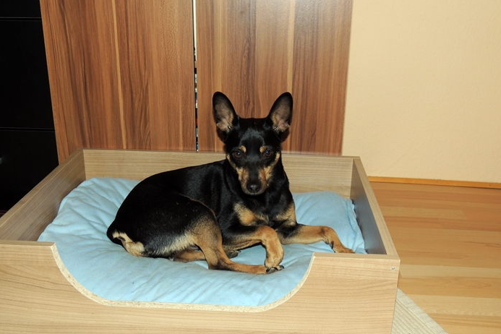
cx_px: 251
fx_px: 584
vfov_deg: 31.9
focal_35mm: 42
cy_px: 188
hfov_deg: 46.4
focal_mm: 7.1
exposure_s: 1/30
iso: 200
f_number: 3.3
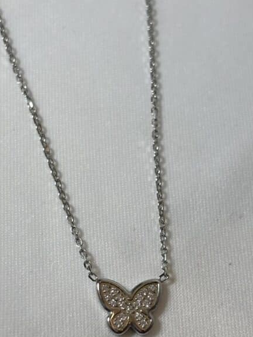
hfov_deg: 16.1
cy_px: 232
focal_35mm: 92
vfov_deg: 21.2
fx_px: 897
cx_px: 136
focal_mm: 5.96
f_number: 1.6
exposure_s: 1/251
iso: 32
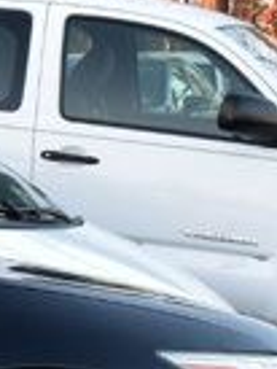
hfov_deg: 5.8
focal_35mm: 226
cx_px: -753
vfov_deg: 8.7
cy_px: 299
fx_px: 2403
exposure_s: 1/50
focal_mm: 21
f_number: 8
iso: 400
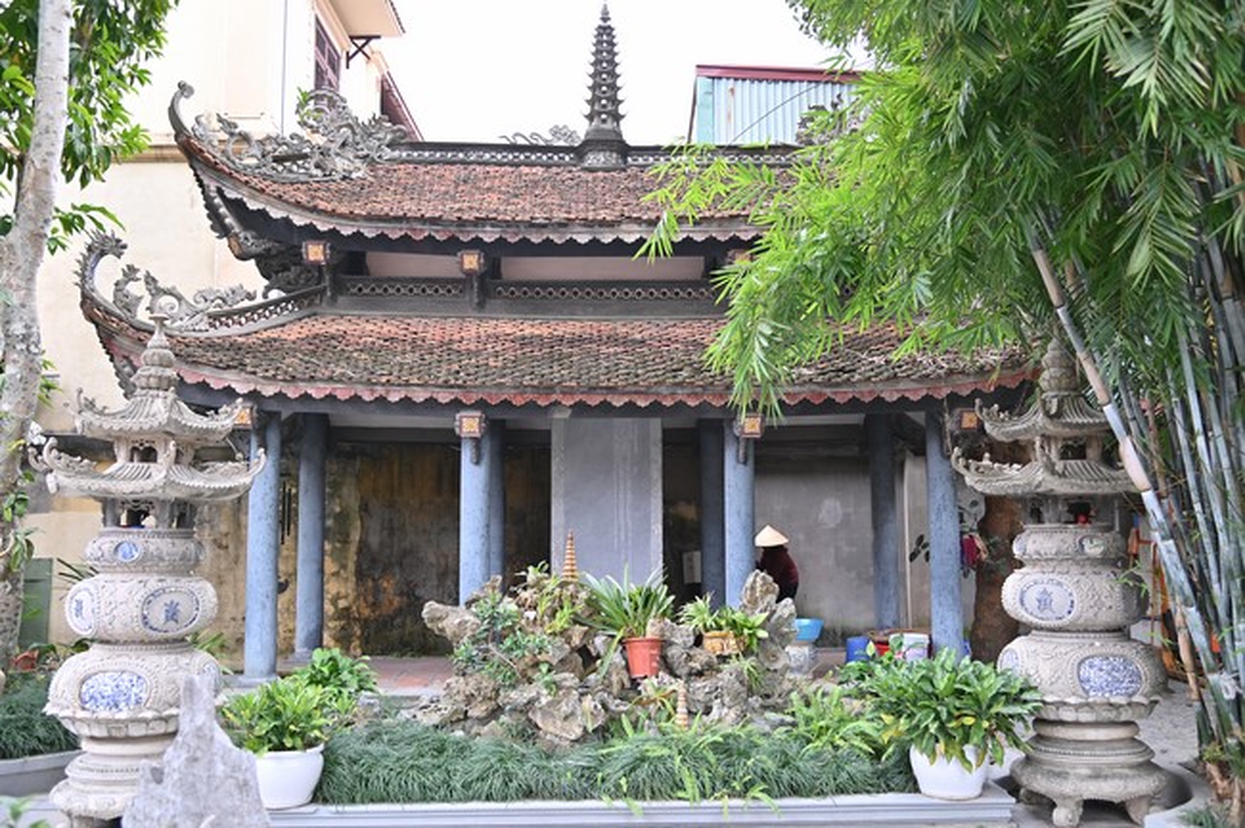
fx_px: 1071
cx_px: 622
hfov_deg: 60.3
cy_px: 414
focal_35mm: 31
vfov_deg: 42.2
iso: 100
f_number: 4
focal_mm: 31
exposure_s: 1/60
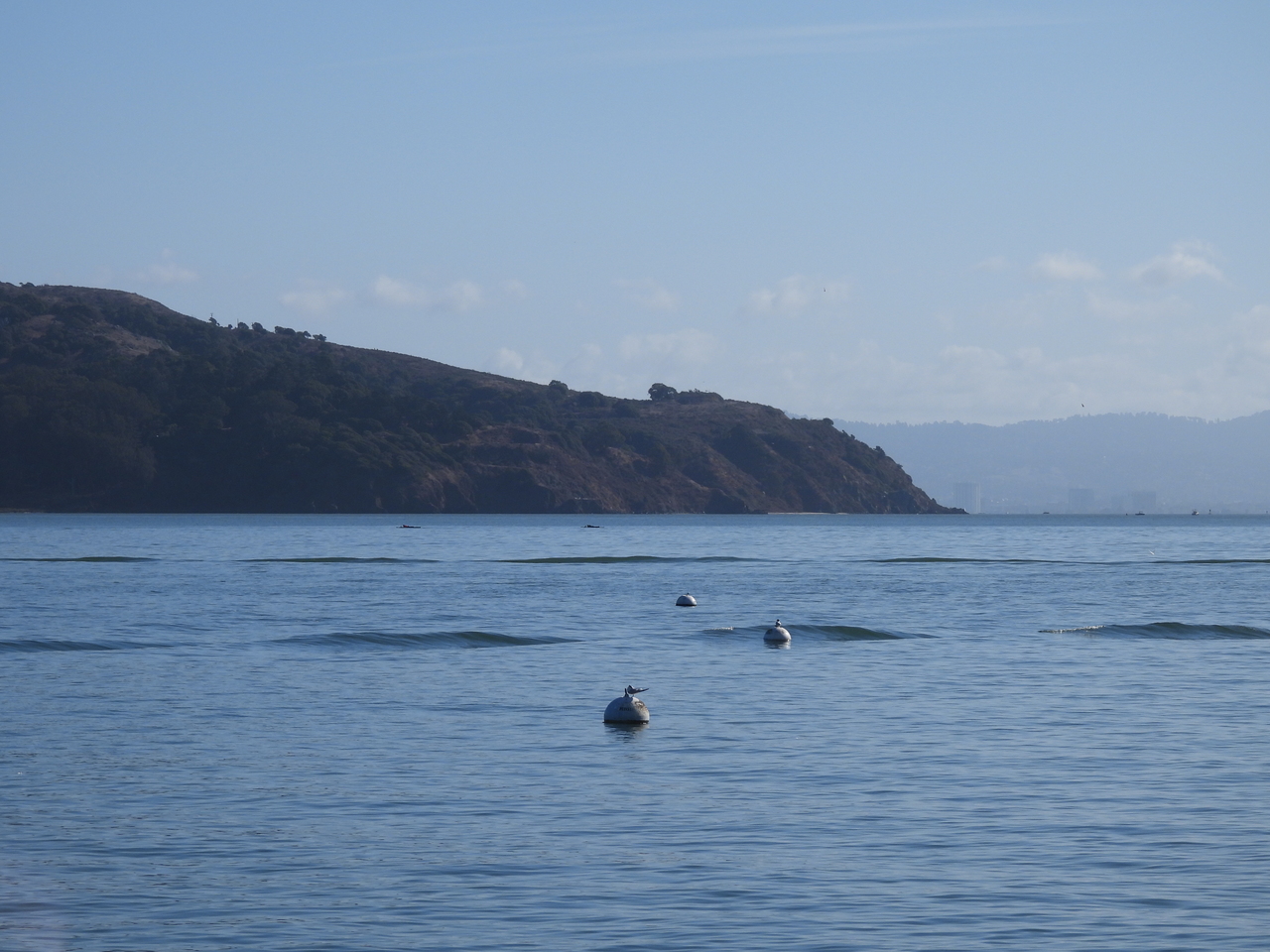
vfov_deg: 9.9
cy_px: 476
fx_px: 5503
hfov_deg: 13.2
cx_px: 635
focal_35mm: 150
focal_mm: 26.8
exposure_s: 1/2000
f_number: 4.5
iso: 100
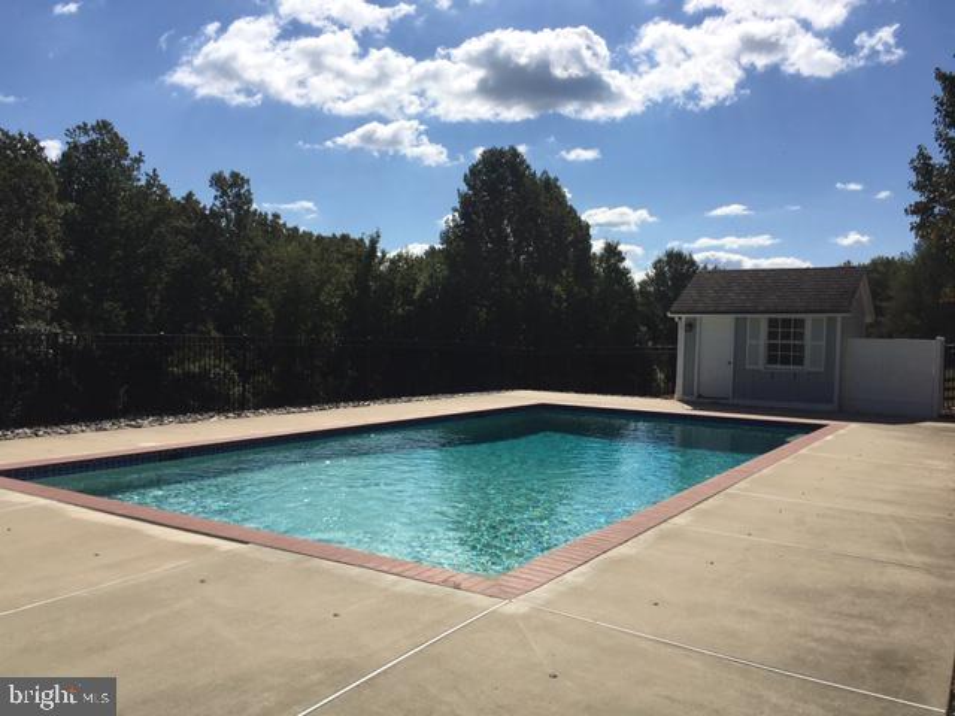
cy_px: 358
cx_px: 478
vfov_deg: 48.2
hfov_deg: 61.7
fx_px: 800
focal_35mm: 29
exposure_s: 1/4049
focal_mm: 4.15
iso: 25
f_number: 2.2
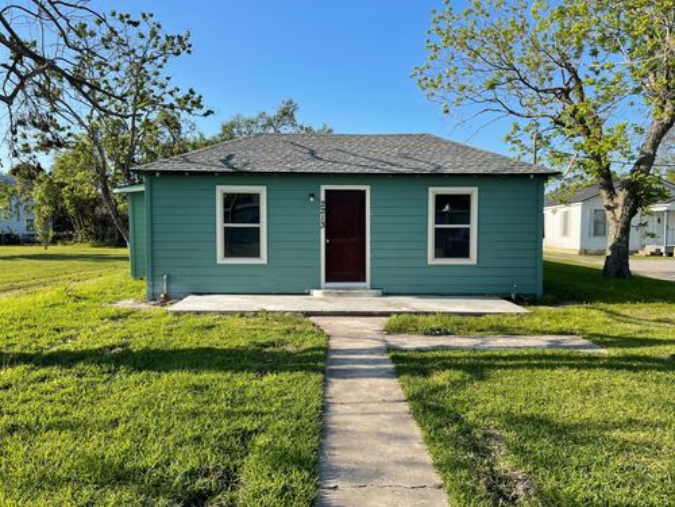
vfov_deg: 53.1
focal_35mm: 26
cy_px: 254
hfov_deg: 67.3
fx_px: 507
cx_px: 338
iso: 32
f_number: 1.6
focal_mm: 5.1
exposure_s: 1/1739
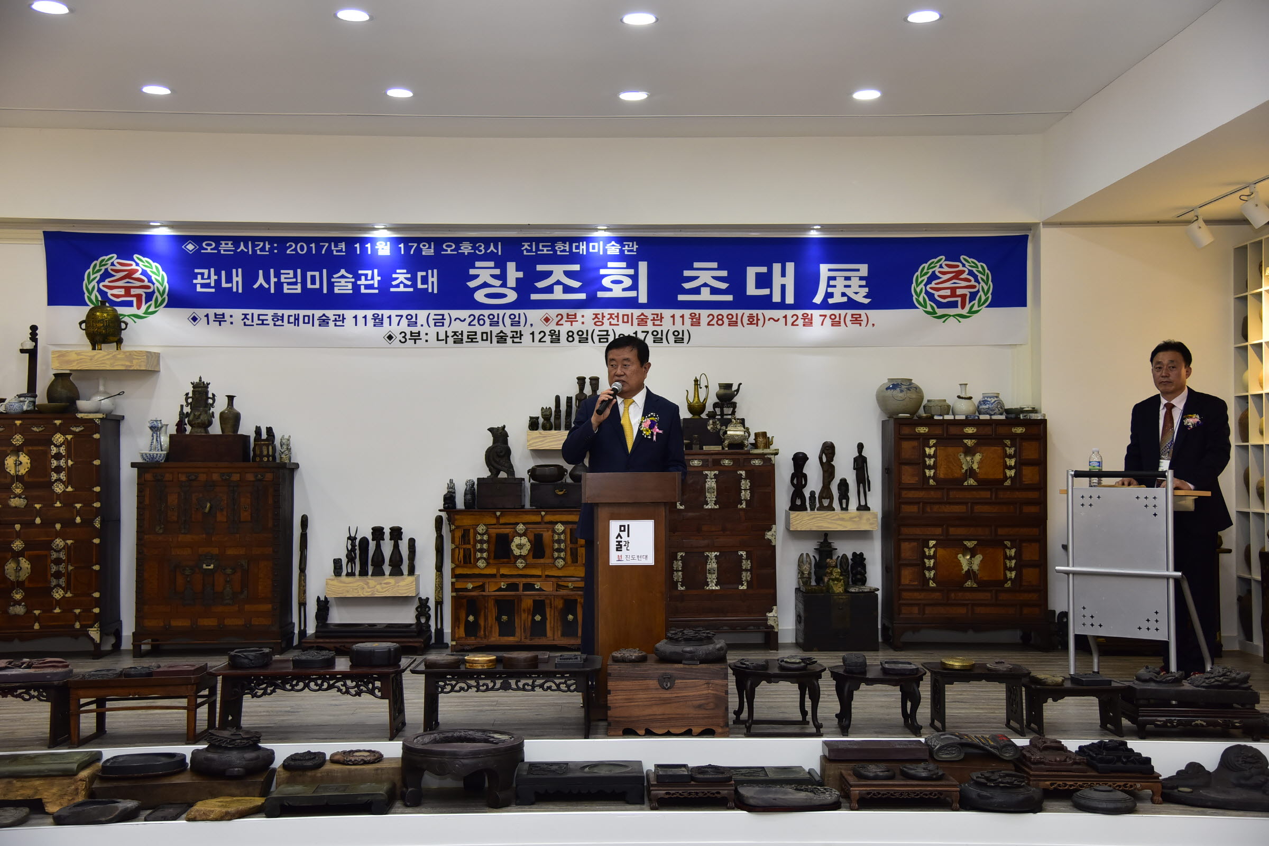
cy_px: 423
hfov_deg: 44.5
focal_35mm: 44
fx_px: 1551
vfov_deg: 30.5
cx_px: 634
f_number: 4
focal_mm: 44
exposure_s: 1/125
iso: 800
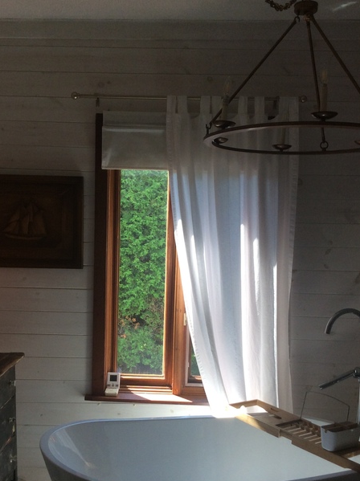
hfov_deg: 35.0
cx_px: 152
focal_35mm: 41
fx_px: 570
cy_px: 270
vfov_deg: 45.7
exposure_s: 1/120
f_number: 2.4
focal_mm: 3.3
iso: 50
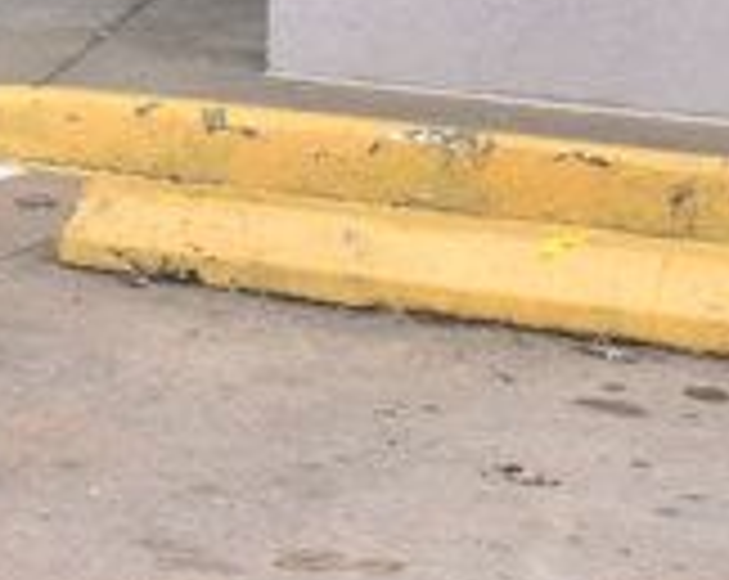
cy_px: -337
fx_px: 4027
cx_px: -1138
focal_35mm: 187
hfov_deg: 9.1
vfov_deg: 8.1
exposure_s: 1/200
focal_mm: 21
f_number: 10
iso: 400
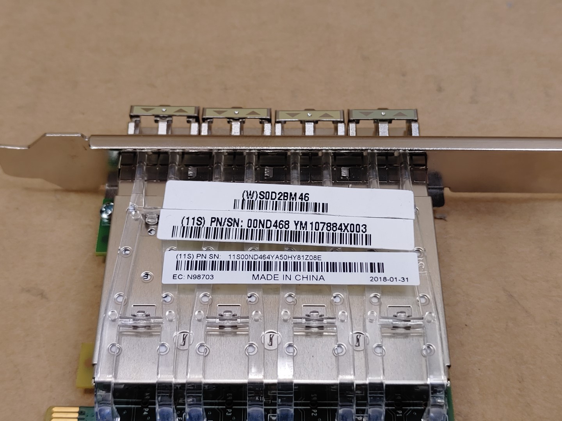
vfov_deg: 31.5
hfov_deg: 41.2
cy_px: 210
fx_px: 747
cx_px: 281
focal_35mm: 46
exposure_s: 1/270
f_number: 1.8
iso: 50
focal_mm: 4.36
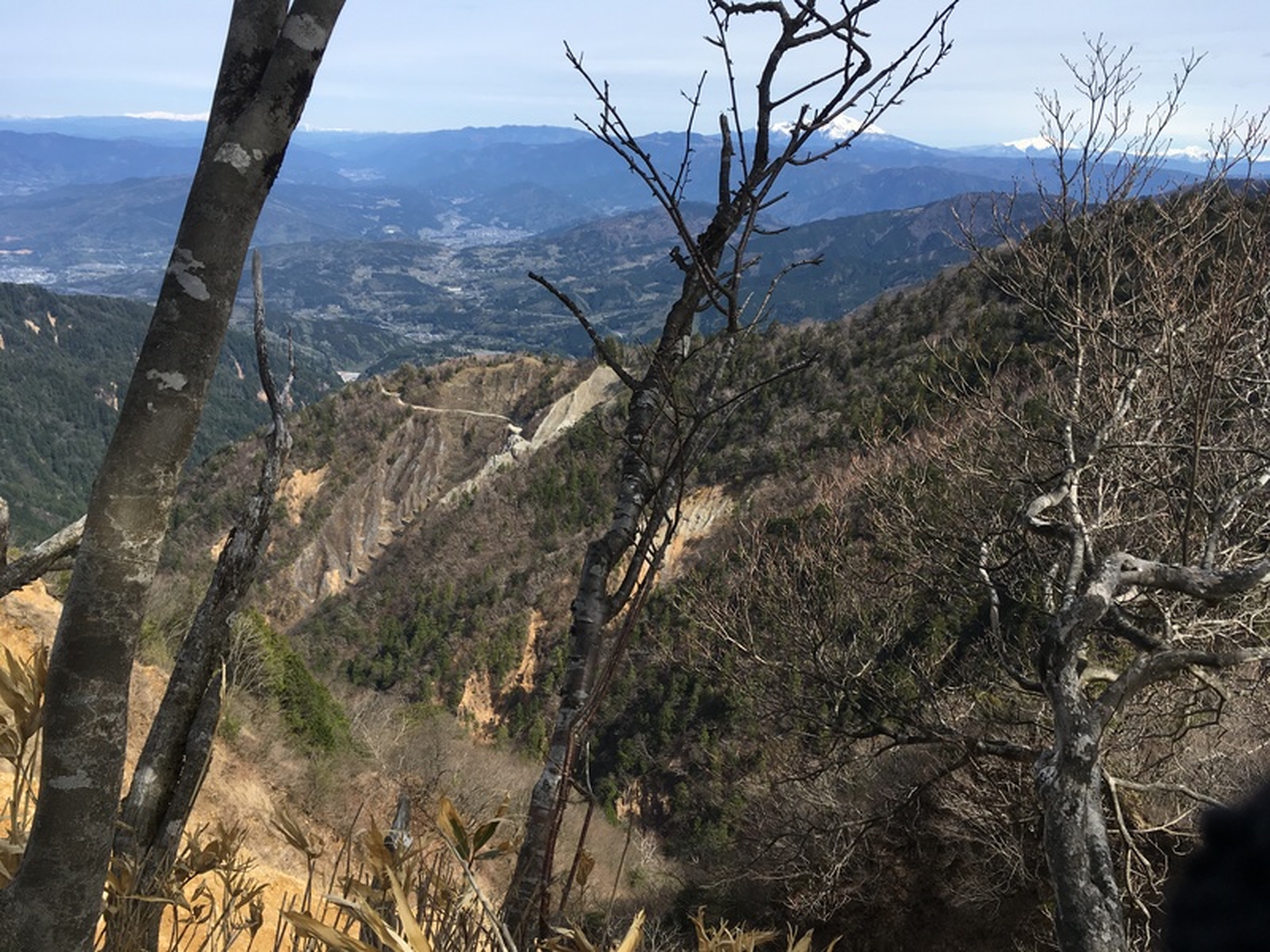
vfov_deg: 48.2
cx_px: 635
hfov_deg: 61.7
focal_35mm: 29
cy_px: 476
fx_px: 1064
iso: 25
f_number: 2.2
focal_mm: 4.15
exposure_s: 1/1282
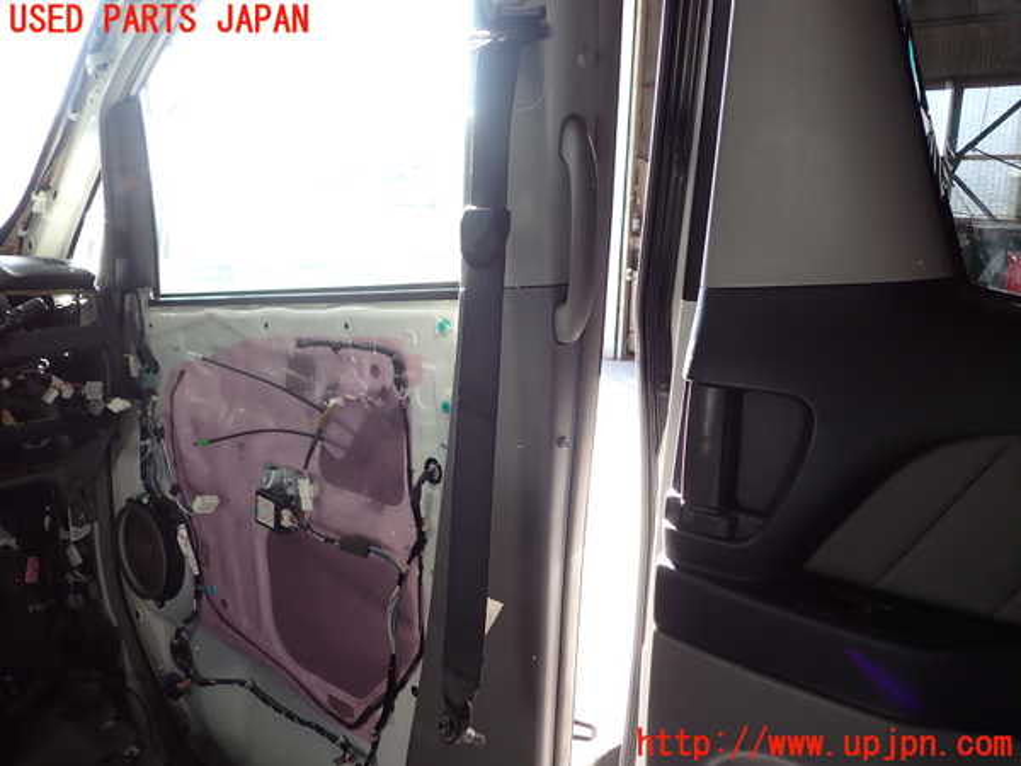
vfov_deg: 49.7
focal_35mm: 28
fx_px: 826
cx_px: 510
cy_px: 383
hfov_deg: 63.4
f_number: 2.2
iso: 100
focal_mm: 5.05
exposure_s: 1/80
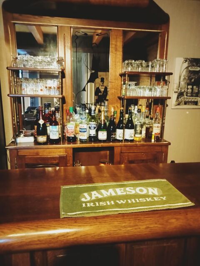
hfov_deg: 49.7
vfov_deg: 63.4
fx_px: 216
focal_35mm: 28
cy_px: 133
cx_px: 100
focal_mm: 3.46
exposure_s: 1/25
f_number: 2.2
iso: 1814
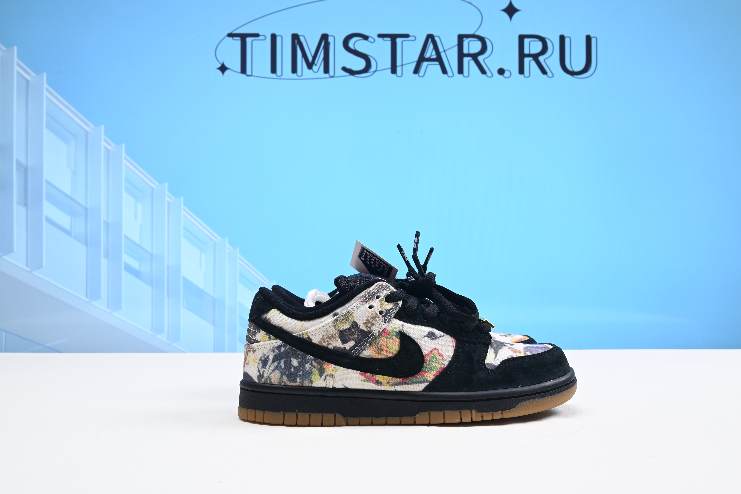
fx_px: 803
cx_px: 370
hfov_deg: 49.5
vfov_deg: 34.2
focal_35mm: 39
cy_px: 247
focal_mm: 39
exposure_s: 1/2
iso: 100
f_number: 16
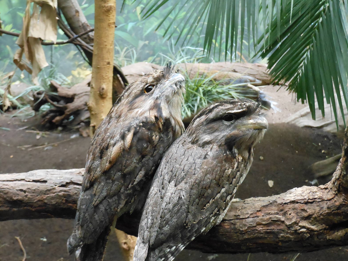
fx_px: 895
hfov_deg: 22.0
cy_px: 132
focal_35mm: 89
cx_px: 178
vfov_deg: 16.6
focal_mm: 15.6
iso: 640
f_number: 5.3
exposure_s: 1/8
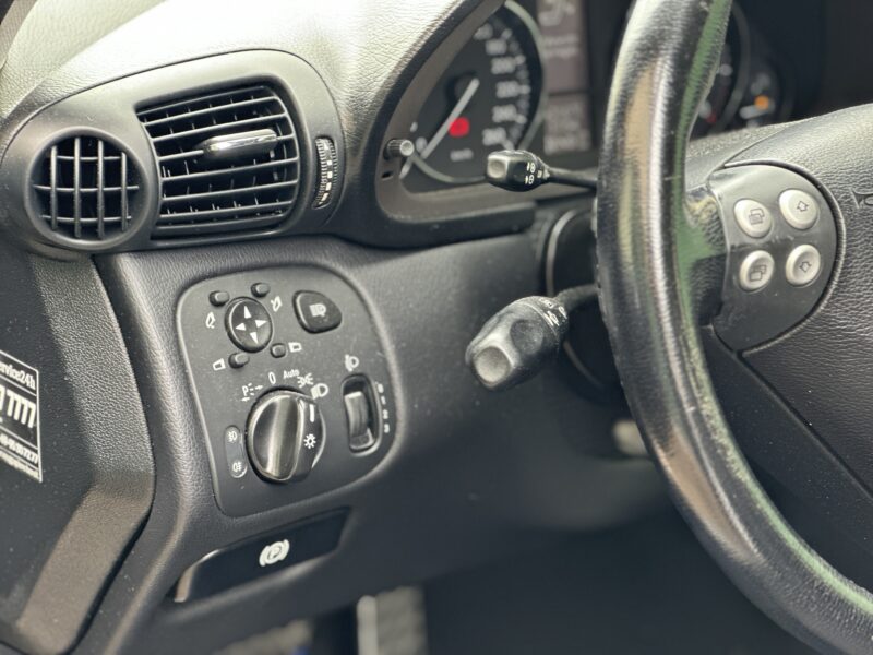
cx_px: 436
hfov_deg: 25.3
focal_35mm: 77
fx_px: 1942
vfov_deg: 19.1
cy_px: 328
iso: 200
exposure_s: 1/40
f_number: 2.8
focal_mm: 9
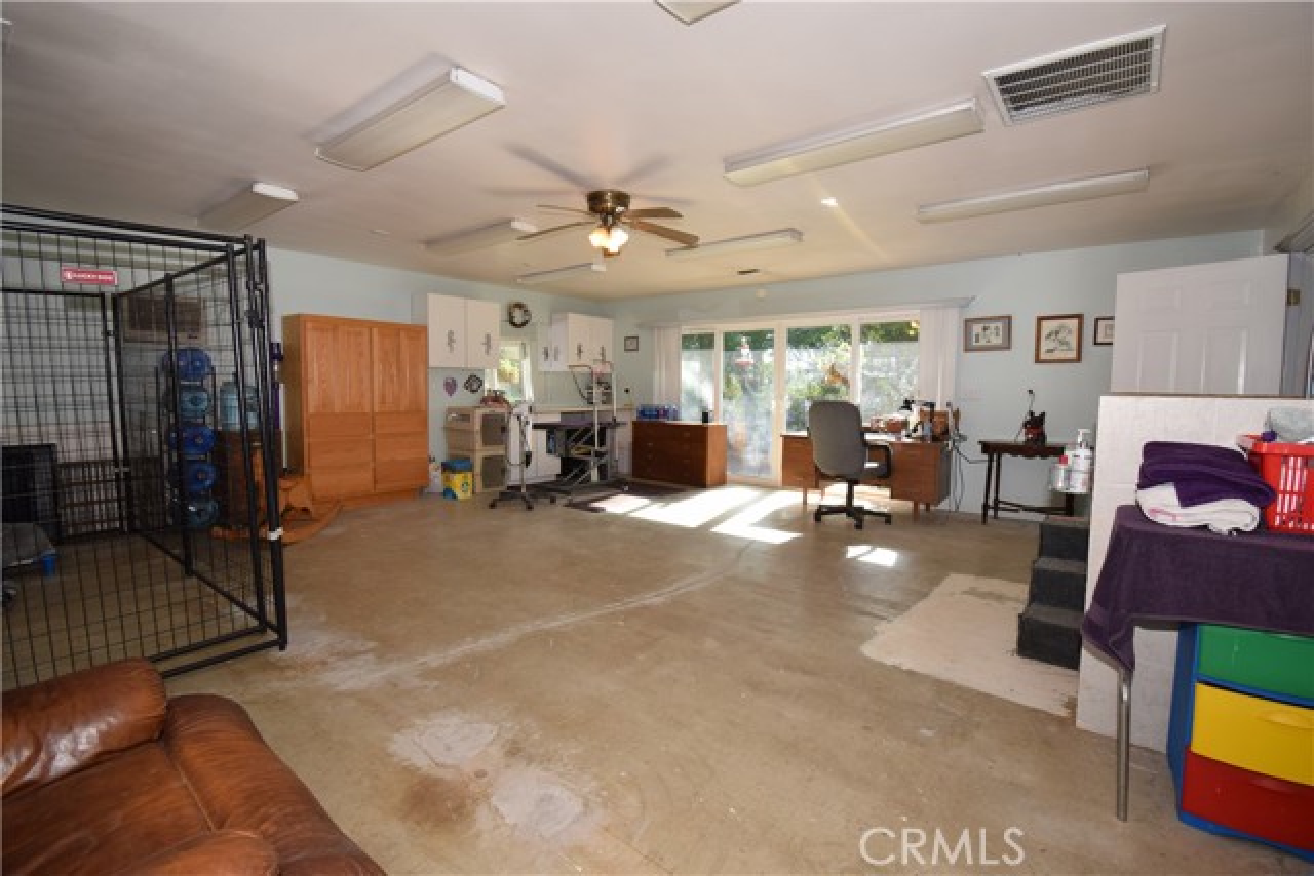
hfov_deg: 100.4
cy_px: 438
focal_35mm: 15
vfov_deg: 77.4
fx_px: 548
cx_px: 657
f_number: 5.6
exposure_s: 1/125
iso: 250
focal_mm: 10
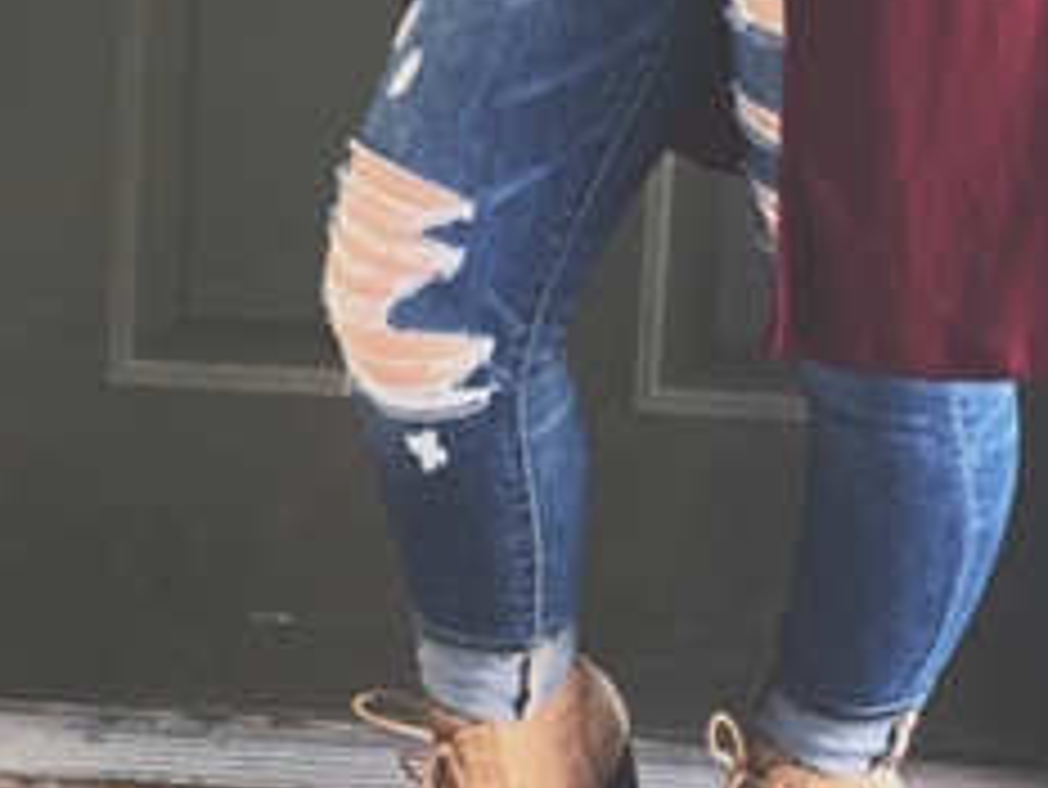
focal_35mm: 143
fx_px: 4332
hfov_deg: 13.6
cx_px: 1035
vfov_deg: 10.0
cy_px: -468
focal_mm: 6
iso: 80
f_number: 2.4
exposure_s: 1/60
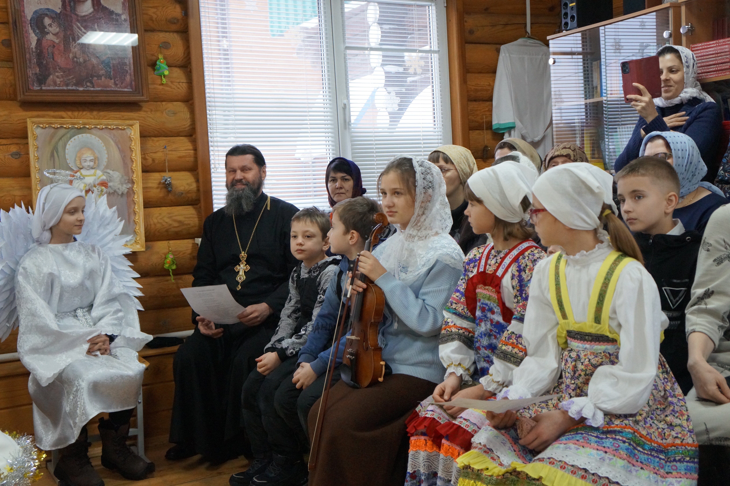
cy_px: 243
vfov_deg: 33.0
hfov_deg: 47.9
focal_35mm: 40
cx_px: 365
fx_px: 821
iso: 1600
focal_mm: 27
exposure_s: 1/160
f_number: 4.5
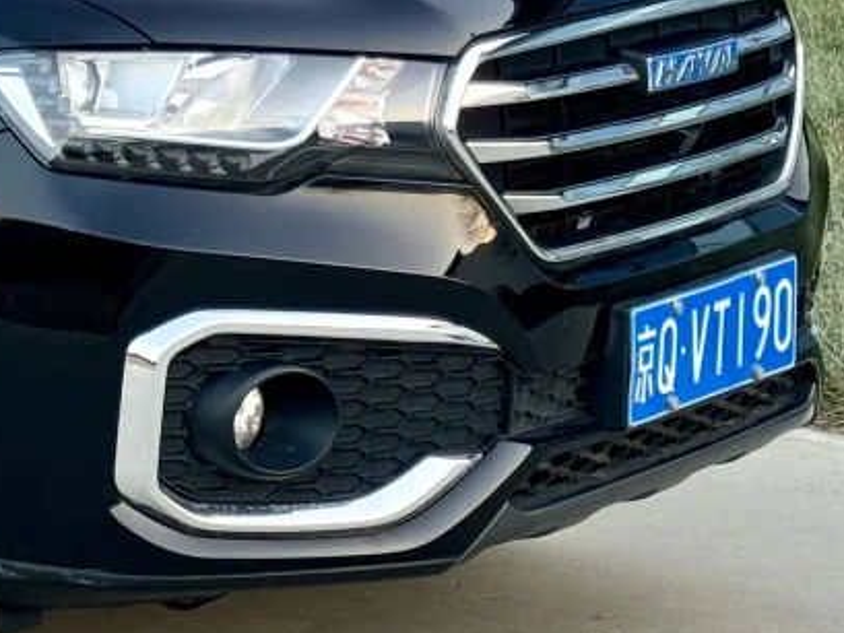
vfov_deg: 8.7
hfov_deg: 11.1
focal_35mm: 169
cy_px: -43
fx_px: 4122
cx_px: -526
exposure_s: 1/121
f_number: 1.78
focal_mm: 6.76
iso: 80
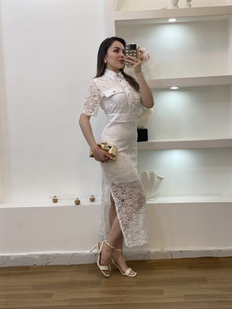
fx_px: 464
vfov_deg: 36.8
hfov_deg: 28.0
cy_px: 154
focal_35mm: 52
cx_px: 116
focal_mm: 6
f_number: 2
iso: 64
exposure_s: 1/100
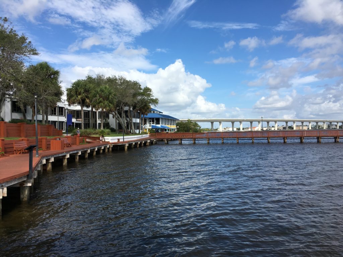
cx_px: 172
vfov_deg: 48.2
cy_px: 128
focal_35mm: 29
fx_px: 287
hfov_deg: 61.7
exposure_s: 1/1570
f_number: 2.2
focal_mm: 4.15
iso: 25
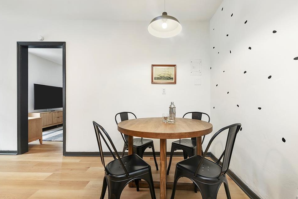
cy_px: 100
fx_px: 124
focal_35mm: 15
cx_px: 147
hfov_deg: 100.4
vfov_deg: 77.3
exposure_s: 1/3
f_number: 8
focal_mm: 14
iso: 400
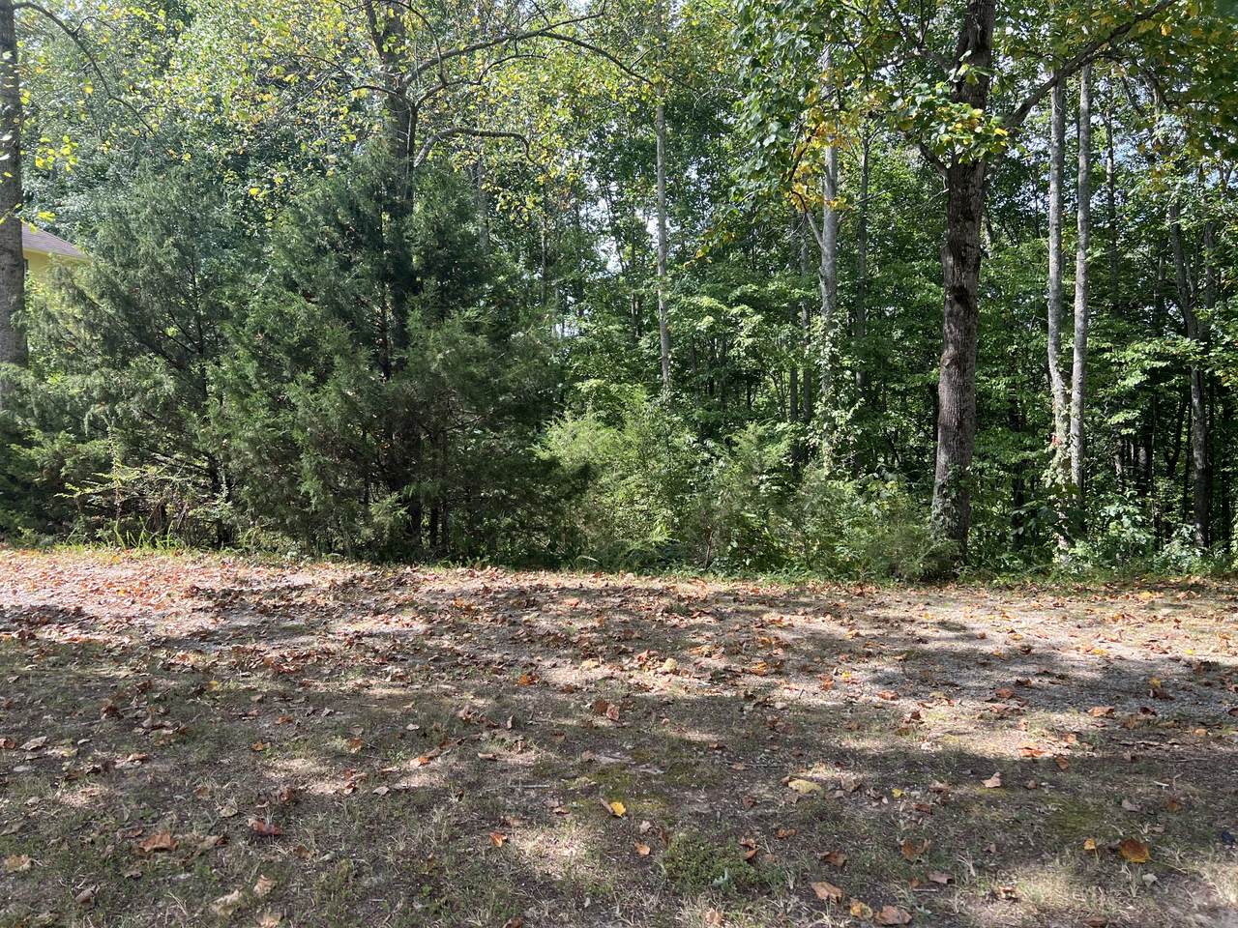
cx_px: 619
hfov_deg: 67.3
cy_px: 464
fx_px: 930
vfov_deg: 53.1
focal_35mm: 26
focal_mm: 5.7
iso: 50
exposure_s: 1/628
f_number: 1.5
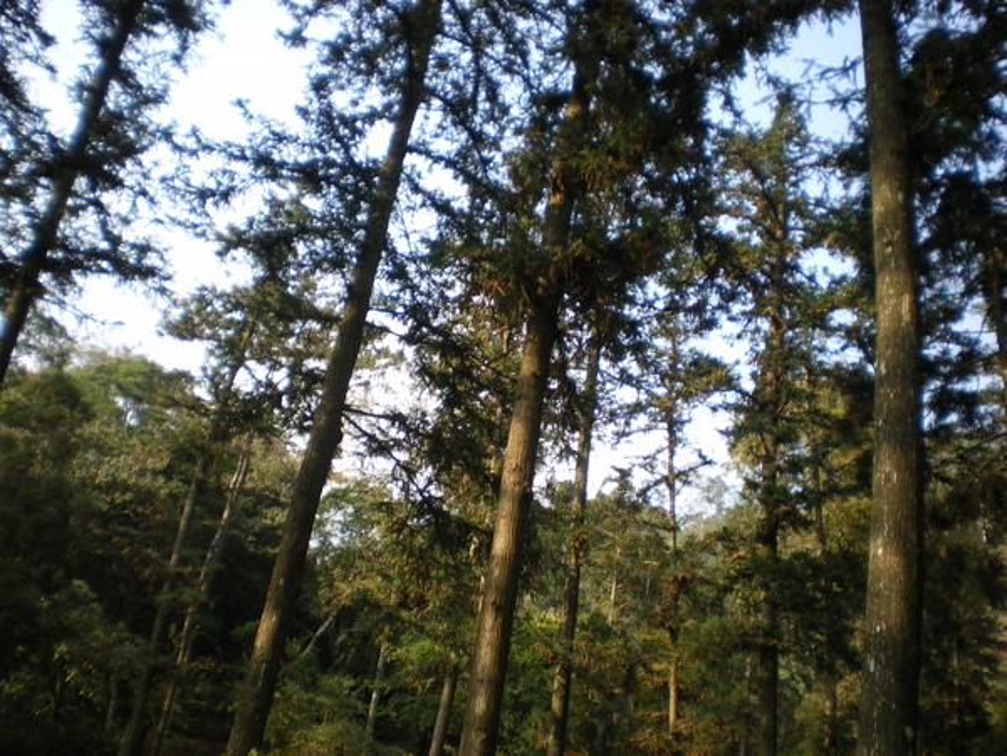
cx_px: 504
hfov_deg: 51.4
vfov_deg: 39.7
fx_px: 1047
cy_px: 378
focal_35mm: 36
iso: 50
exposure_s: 1/160
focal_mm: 6.3
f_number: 3.1
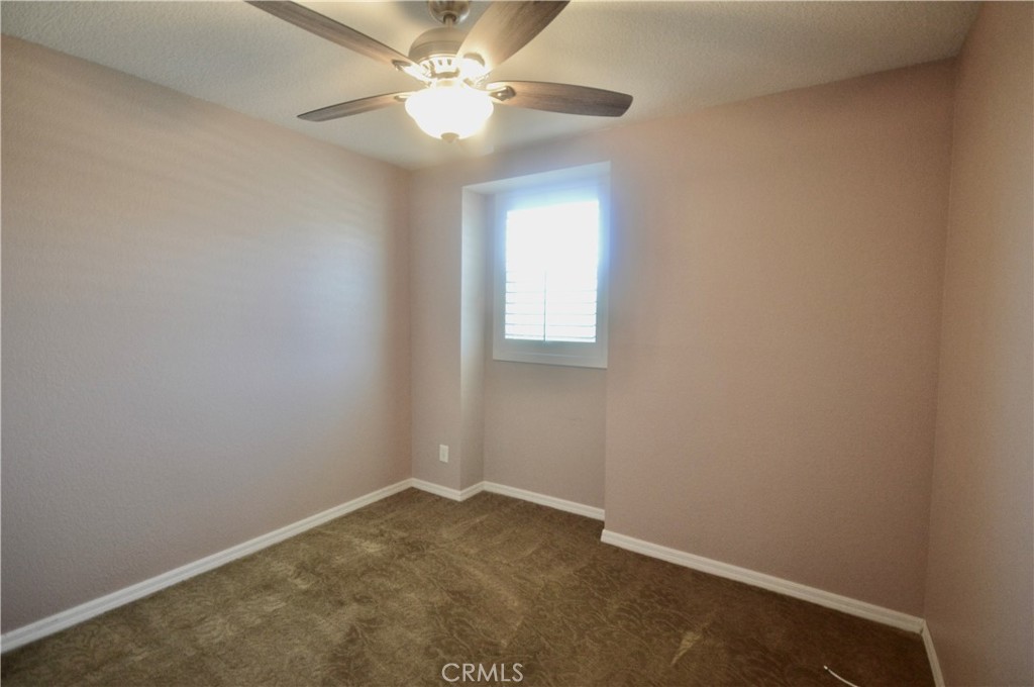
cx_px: 517
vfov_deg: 69.5
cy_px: 344
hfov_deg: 92.5
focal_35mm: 17
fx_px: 495
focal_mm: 11.5
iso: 900
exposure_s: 1/60
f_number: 4.2
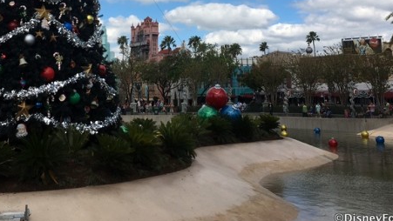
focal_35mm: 49
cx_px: 170
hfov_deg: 42.0
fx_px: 511
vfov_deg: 23.6
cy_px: 8
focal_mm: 4.15
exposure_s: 1/1923
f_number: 2.2
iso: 25
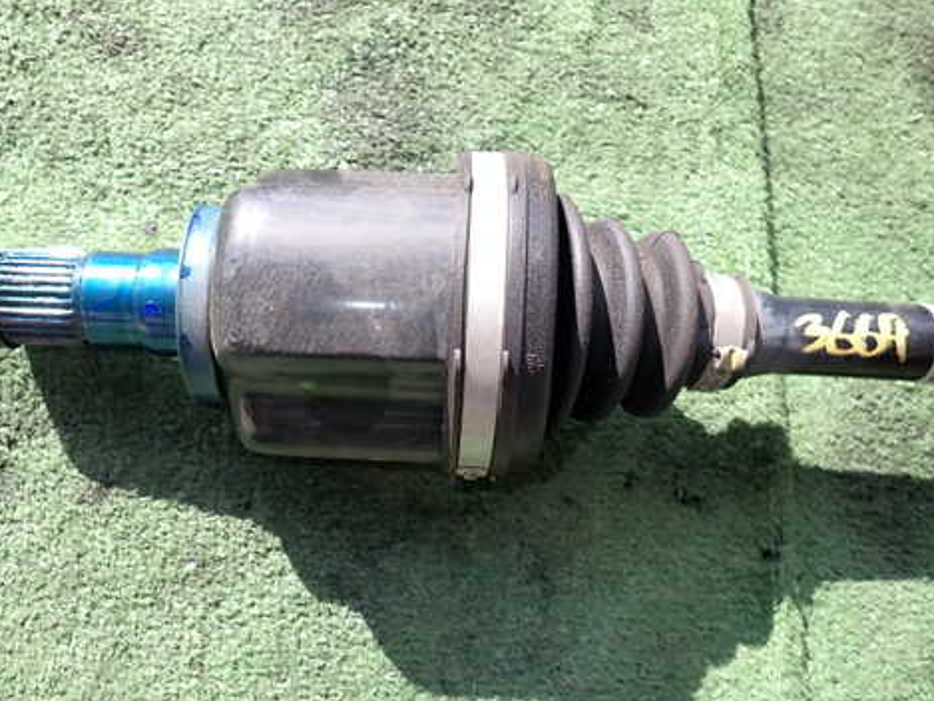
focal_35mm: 32
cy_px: 394
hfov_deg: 56.7
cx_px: 424
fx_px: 864
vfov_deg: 44.1
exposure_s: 1/80
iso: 100
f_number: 5.6
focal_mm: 4.5
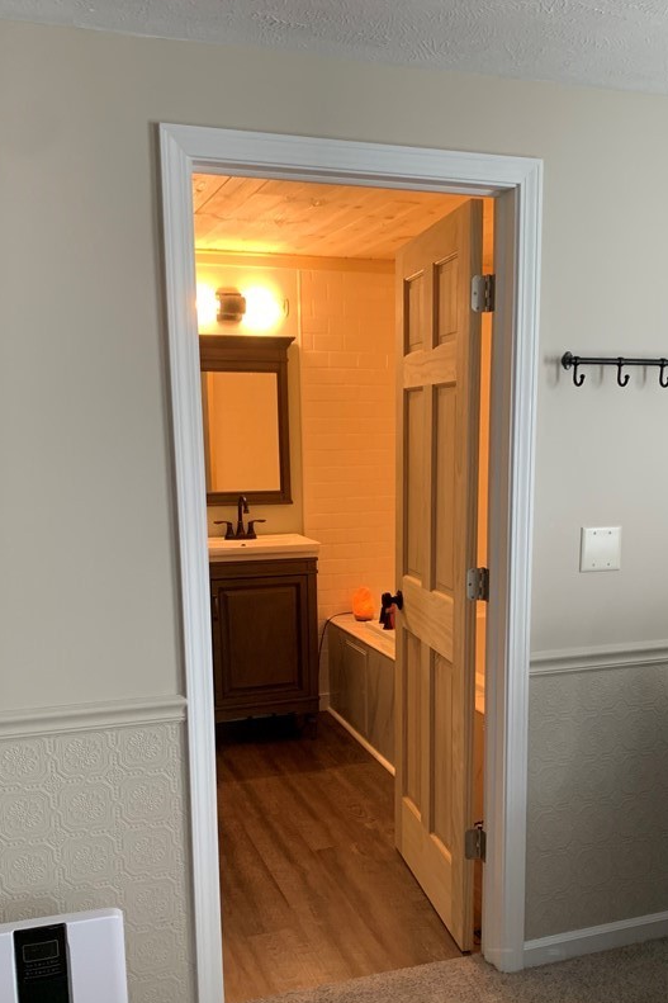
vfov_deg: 53.8
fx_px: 975
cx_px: 399
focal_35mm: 35
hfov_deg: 37.7
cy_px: 629
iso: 200
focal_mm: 4.25
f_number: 1.8
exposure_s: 1/60
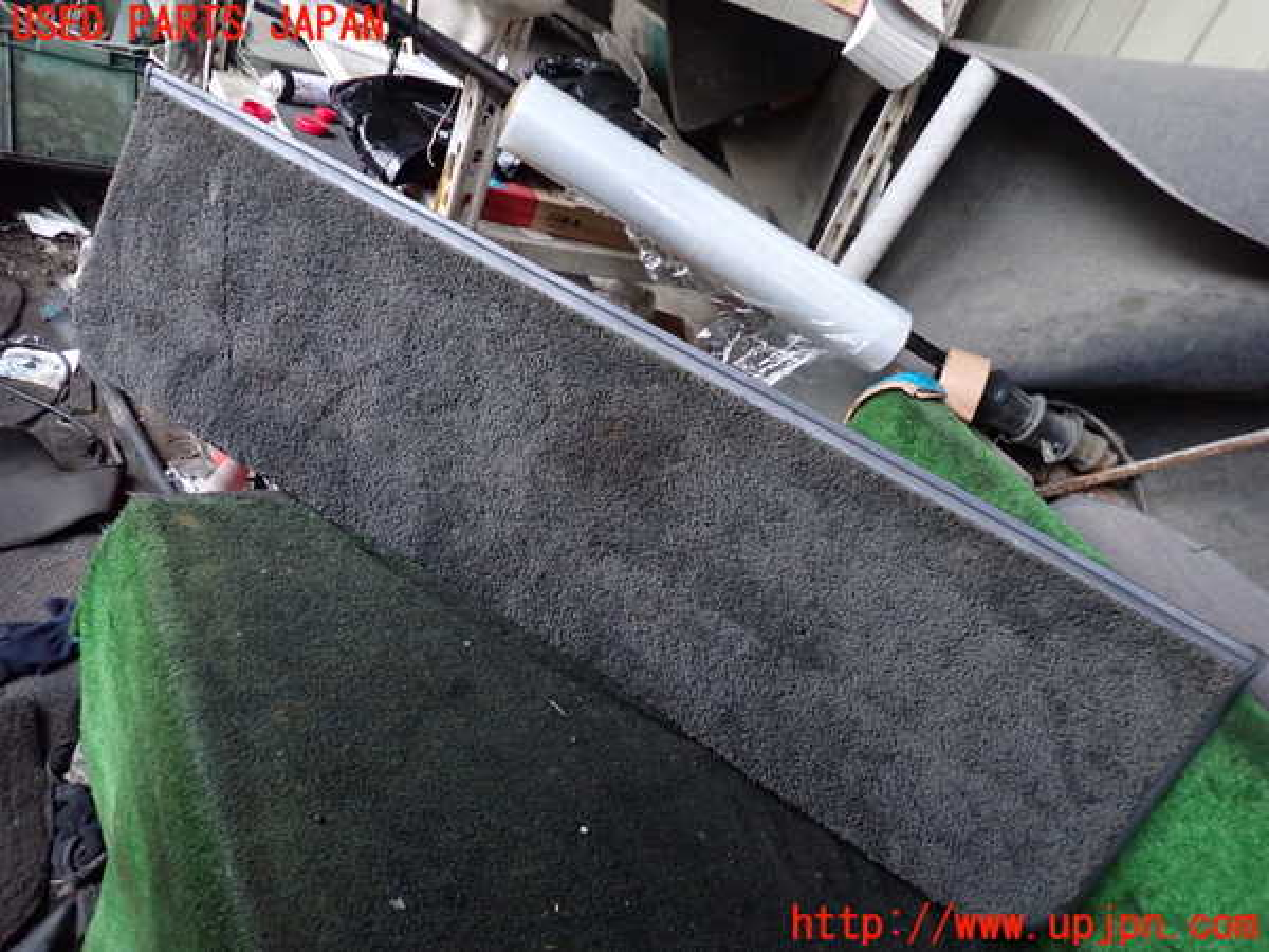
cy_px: 476
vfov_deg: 54.9
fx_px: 916
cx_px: 634
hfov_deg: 69.4
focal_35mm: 25
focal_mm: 4.5
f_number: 2
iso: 800
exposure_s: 1/25
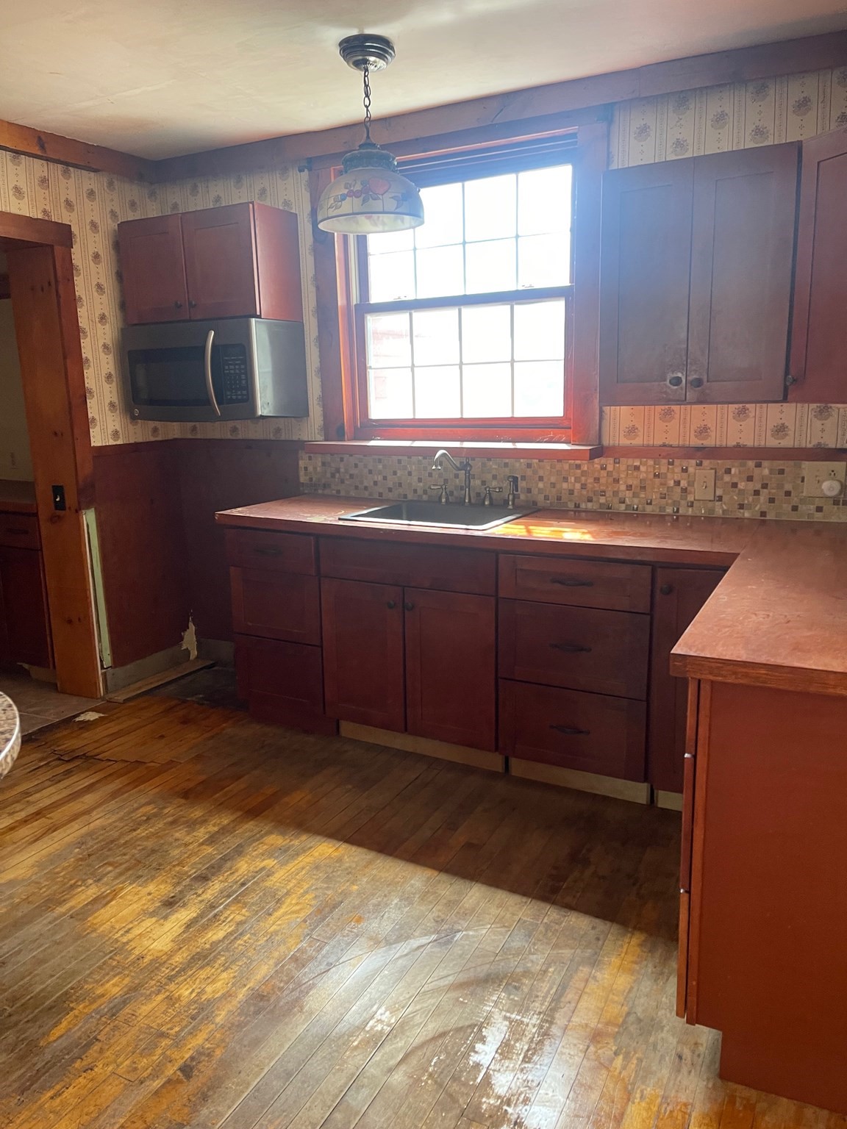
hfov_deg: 54.9
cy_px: 564
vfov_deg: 69.4
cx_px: 424
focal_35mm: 25
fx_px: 816
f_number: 1.6
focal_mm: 5.1
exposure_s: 1/95
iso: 125
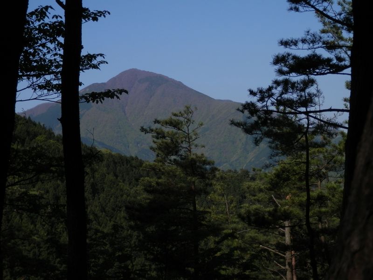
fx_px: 787
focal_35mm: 73
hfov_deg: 26.7
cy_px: 140
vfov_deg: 20.2
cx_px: 186
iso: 100
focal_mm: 13.1
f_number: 12.7
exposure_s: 1/160
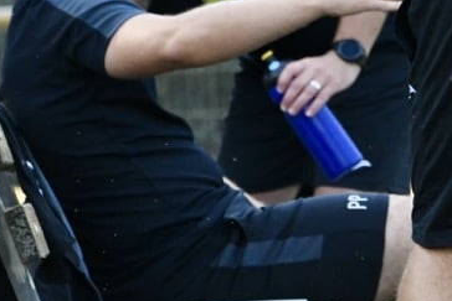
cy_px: -216
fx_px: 10601
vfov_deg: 1.6
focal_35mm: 844
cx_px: 641
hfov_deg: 2.4
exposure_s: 1/1600
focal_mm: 240
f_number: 9
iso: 5000
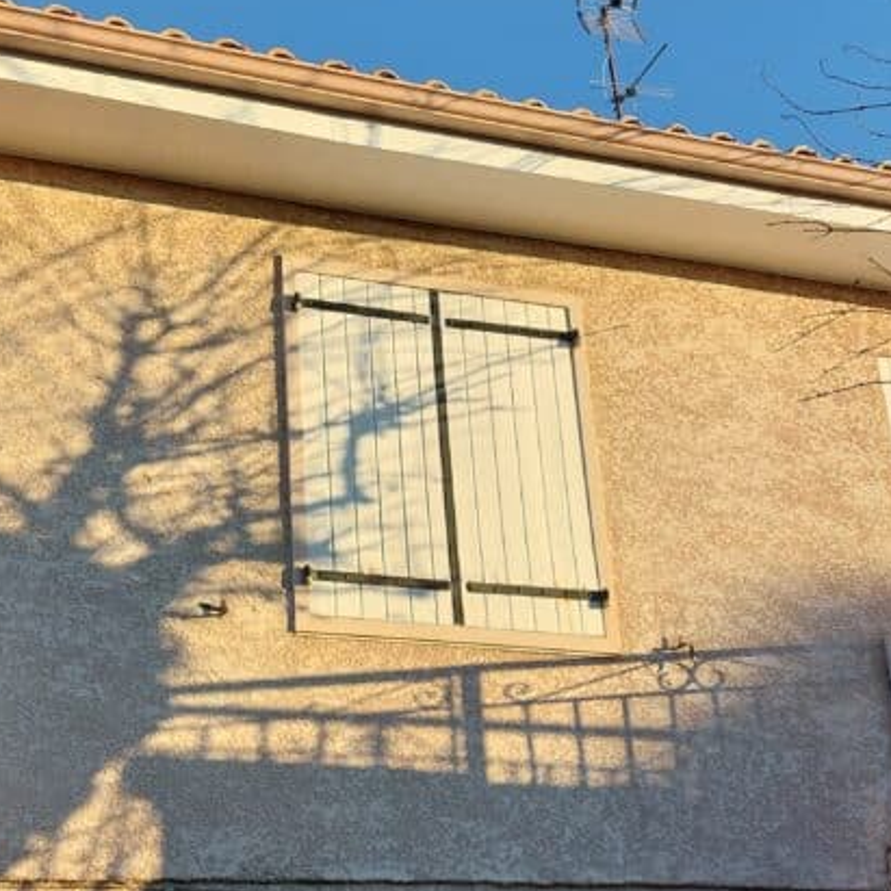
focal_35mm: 55
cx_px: 277
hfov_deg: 30.8
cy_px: 527
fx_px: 1602
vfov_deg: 31.0
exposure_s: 1/430
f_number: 1.8
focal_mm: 5.23
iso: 25
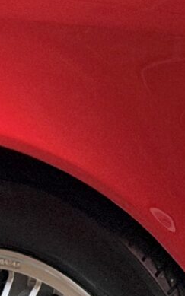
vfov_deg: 6.3
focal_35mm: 335
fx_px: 2703
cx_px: 207
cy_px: 82
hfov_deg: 3.9
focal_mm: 6.76
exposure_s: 1/33
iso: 320
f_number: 1.78
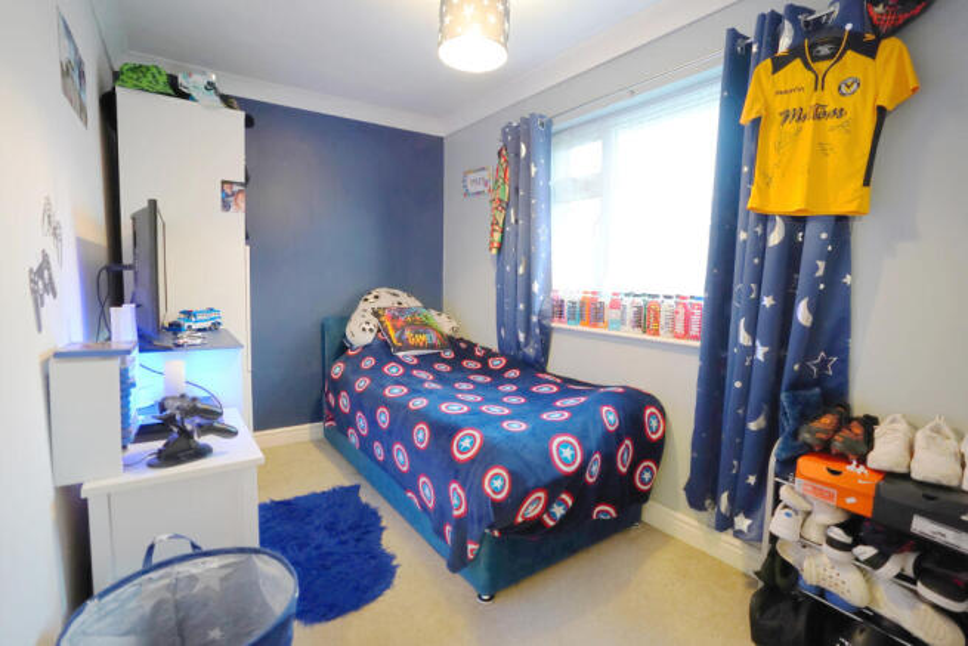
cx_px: 484
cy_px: 323
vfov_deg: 73.8
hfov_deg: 96.7
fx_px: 430
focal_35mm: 16
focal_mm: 16
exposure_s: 1/100
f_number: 2.8
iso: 5000
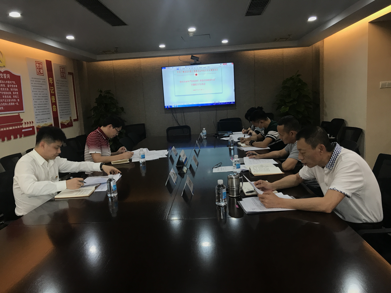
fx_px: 316
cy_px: 146
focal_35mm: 28
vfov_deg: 49.7
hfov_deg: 63.4
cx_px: 196
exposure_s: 1/33
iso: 25
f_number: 1.8
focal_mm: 3.99
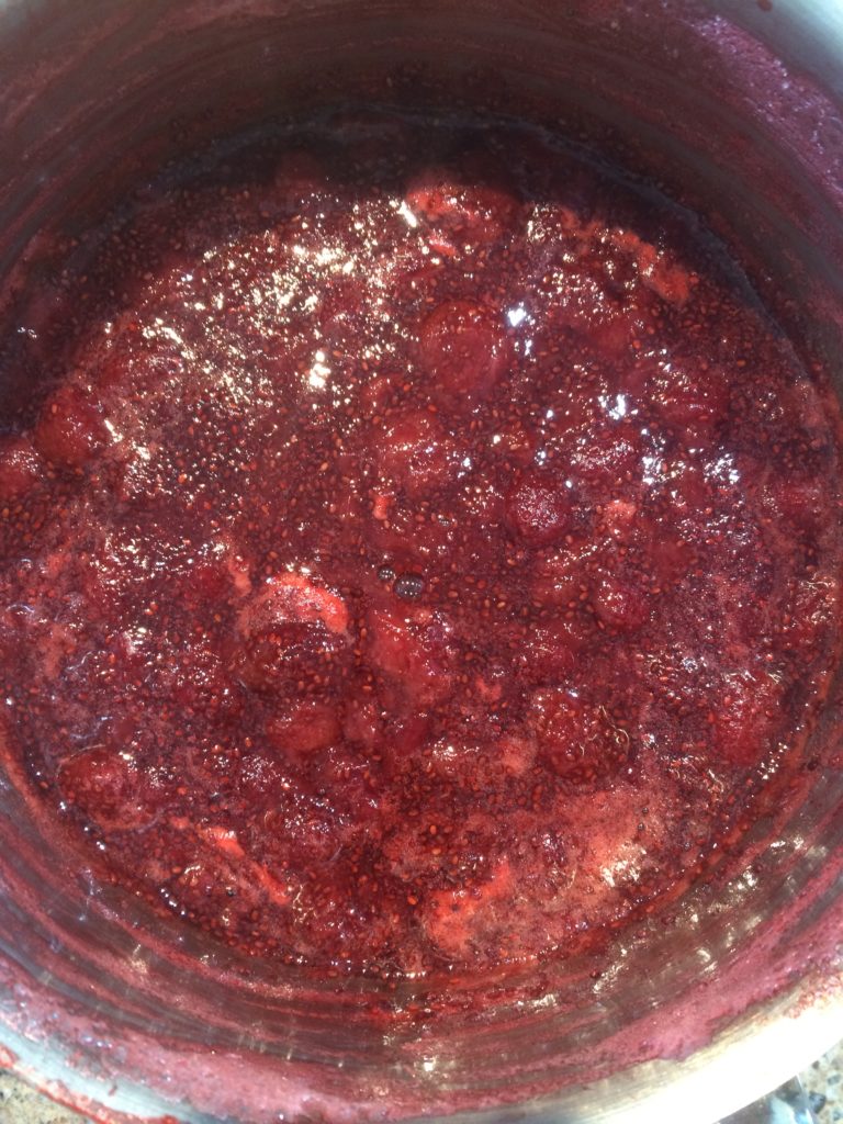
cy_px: 562
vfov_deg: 61.7
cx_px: 422
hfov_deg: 48.2
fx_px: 942
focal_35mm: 29
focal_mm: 4.15
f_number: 2.2
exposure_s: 1/30
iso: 160
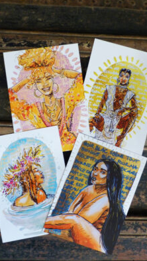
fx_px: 291
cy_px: 129
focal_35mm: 42
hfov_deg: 28.4
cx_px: 74
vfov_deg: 48.3
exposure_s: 1/15
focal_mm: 6.8
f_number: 2.8
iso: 400
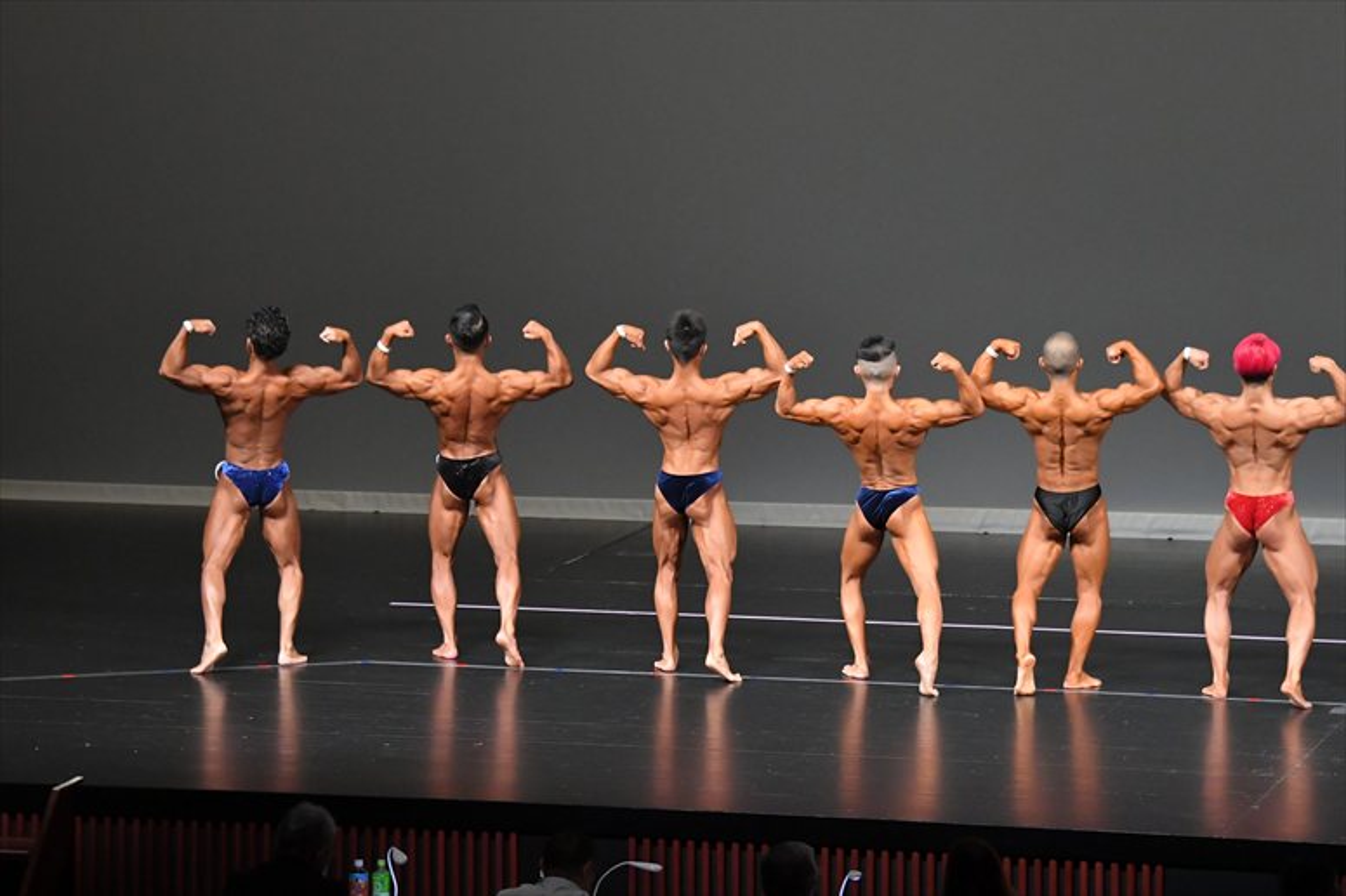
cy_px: 448
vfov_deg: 7.9
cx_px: 673
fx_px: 6503
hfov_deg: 11.8
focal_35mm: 174
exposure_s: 1/400
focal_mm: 116
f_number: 5.6
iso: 5000
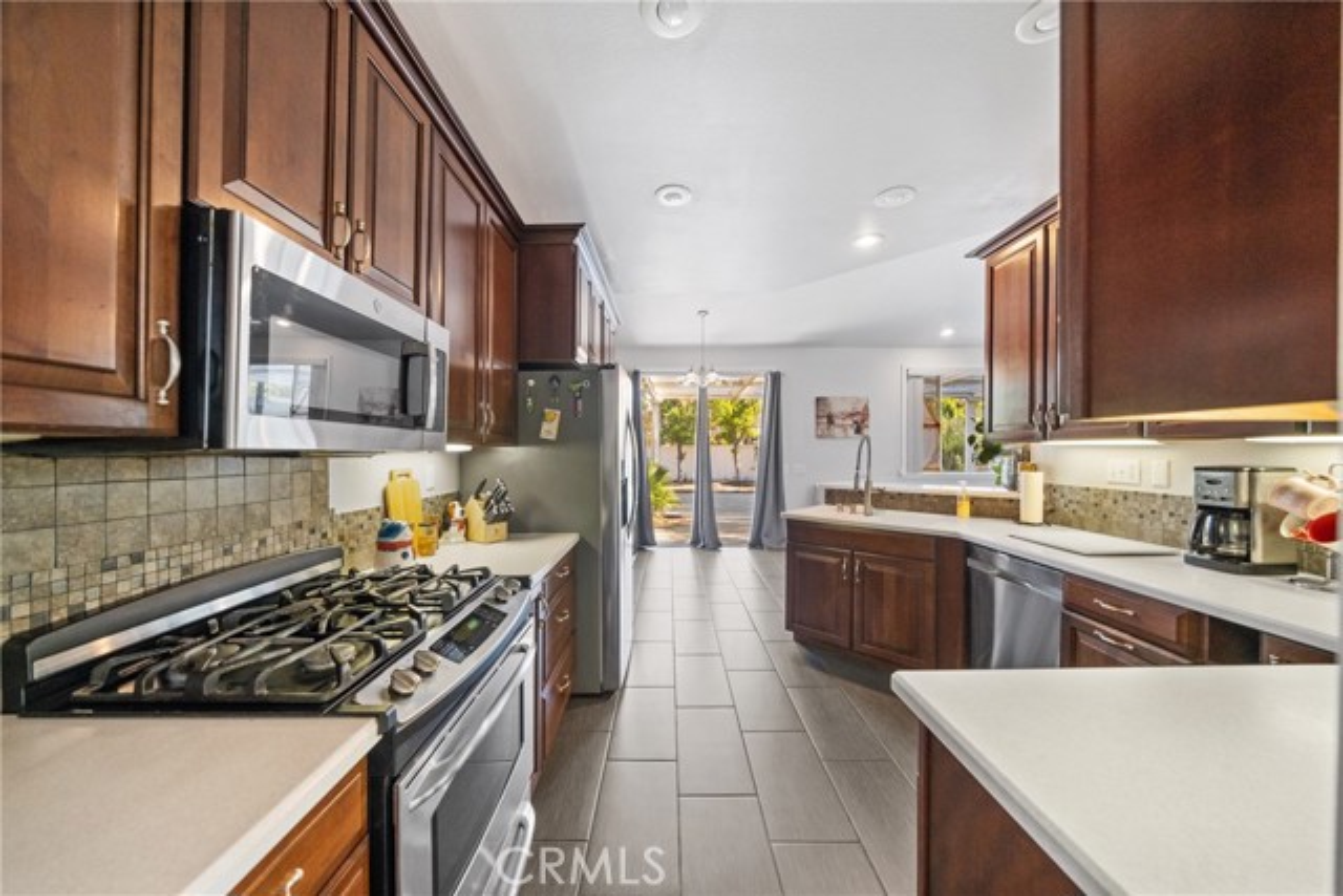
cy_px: 448
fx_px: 448
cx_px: 672
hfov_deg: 112.6
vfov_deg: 90.0
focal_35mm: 12
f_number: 5
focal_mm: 12
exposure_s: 1/30
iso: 2000
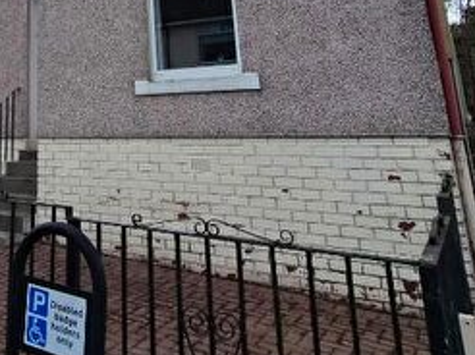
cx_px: 39
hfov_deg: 45.1
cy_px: -13
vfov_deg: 34.5
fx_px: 507
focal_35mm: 37
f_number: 2.2
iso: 100
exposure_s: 1/1324
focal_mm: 2.2
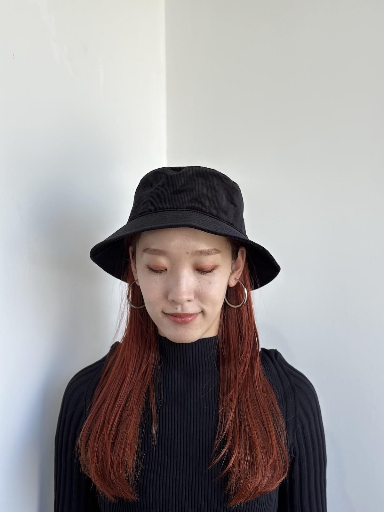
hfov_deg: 30.3
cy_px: 256
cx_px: 192
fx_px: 710
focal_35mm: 48
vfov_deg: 39.7
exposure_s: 1/499
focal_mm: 6.86
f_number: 1.78
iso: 80
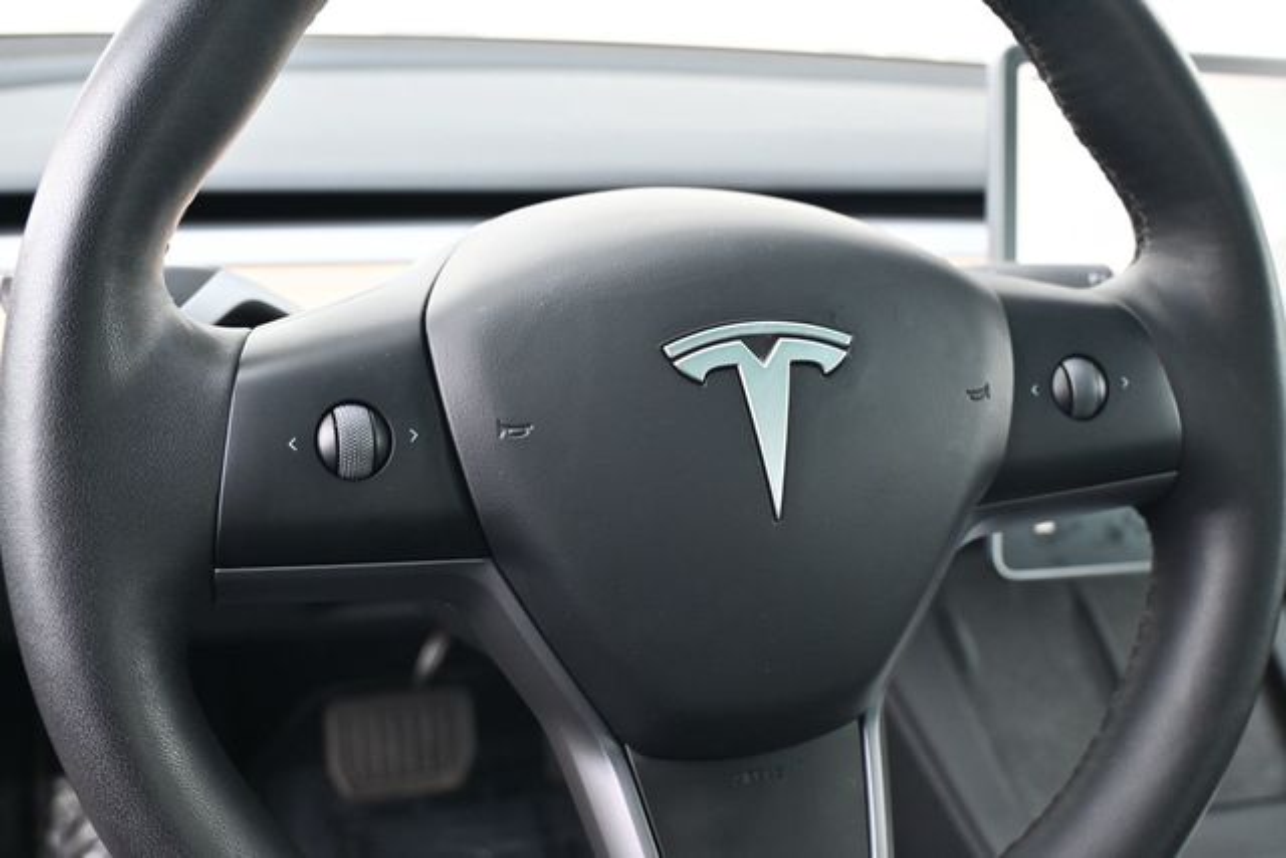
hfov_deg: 55.8
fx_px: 1215
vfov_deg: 38.9
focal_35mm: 34
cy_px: 429
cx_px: 643
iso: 800
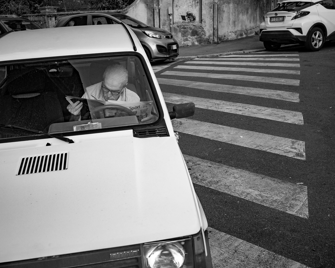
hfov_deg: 40.3
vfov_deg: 32.7
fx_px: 456
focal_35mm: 46
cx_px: 157
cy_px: 134
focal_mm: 26
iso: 800
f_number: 4
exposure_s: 1/250
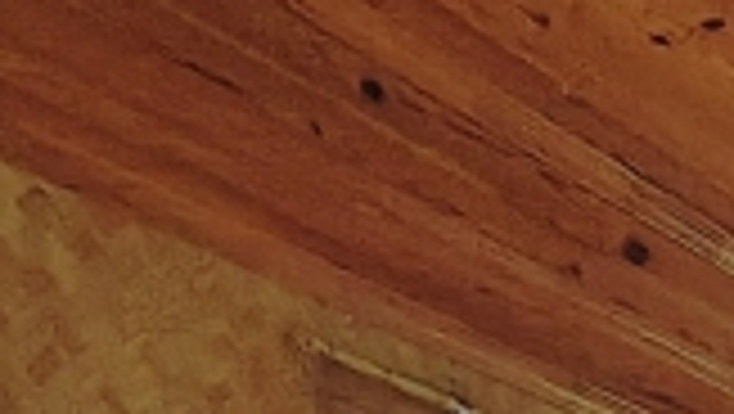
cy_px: 1267
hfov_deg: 12.9
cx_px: 1932
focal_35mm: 109
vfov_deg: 8.9
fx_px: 2123
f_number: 2.2
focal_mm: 1.95
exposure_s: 1/15.1
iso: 1000
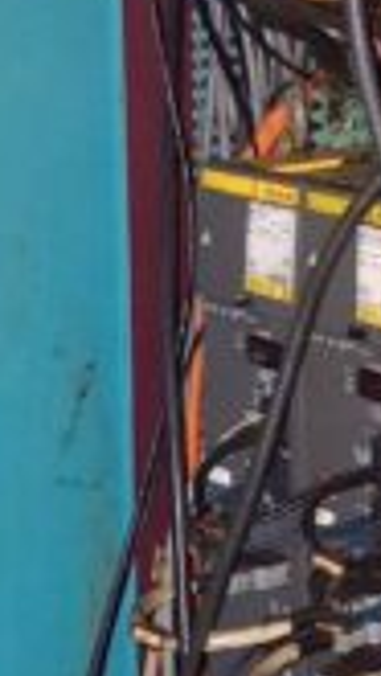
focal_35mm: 99
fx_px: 1775
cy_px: 119
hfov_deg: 12.2
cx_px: 320
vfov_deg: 21.3
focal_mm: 4.6
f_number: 2
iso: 400
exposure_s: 1/25
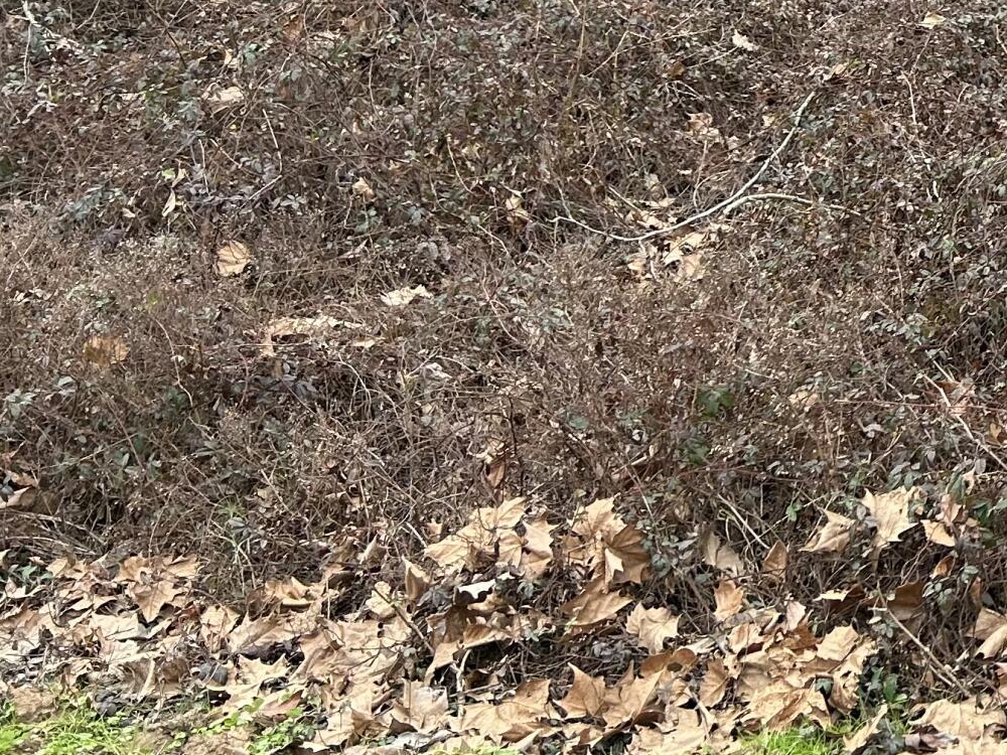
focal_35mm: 78
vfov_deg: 18.0
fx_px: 2269
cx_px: 1431
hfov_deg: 21.7
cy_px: -126
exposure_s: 1/466
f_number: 1.5
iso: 50
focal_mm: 5.7
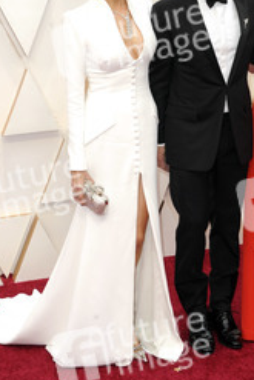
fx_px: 856
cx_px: 176
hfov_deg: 16.8
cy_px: 118
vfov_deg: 24.9
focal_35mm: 81
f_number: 7.1
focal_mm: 50
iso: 800
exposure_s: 1/200
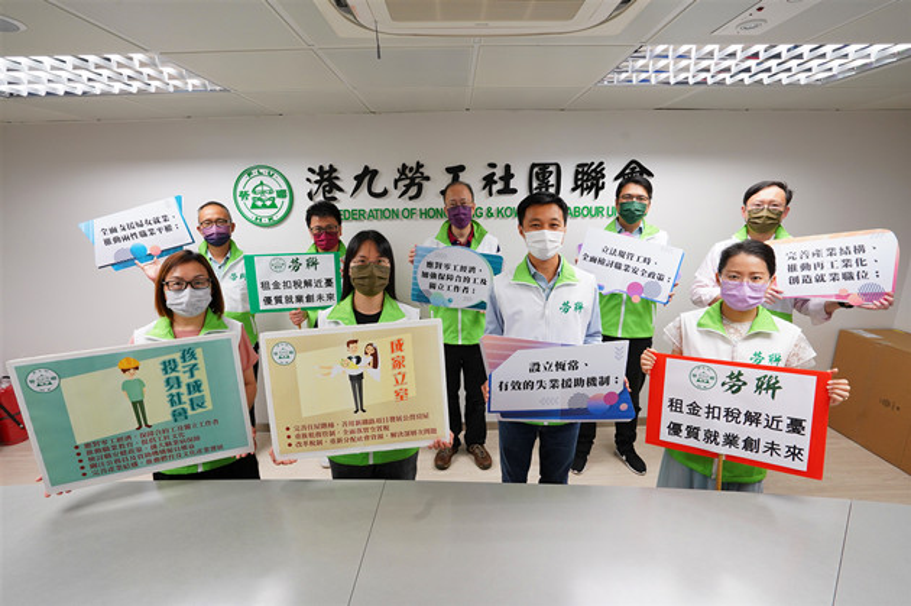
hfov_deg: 96.8
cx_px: 456
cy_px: 303
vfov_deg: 73.7
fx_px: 405
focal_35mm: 16
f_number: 8
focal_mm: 16
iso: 1250
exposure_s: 1/30
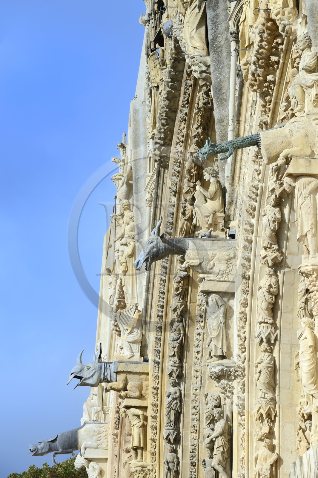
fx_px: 2387
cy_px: 239
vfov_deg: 11.4
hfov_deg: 7.6
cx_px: 159
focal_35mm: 180
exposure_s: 1/200
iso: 200
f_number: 14
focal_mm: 180
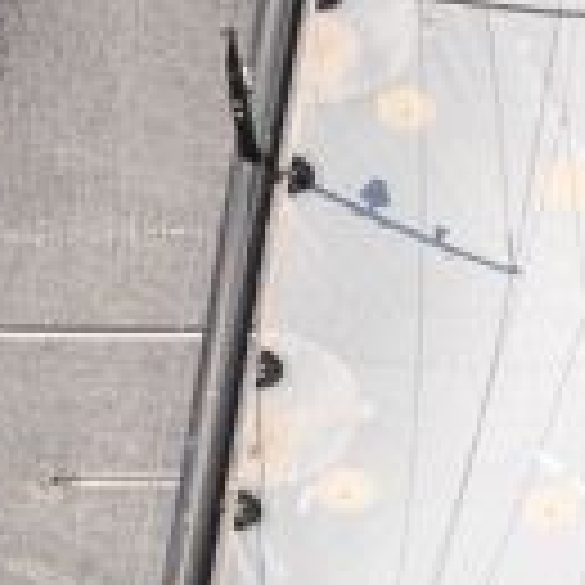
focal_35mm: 433
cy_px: 268
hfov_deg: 4.1
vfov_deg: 4.1
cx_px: 292
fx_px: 8272
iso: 100
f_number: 9
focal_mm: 55
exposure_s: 1/320
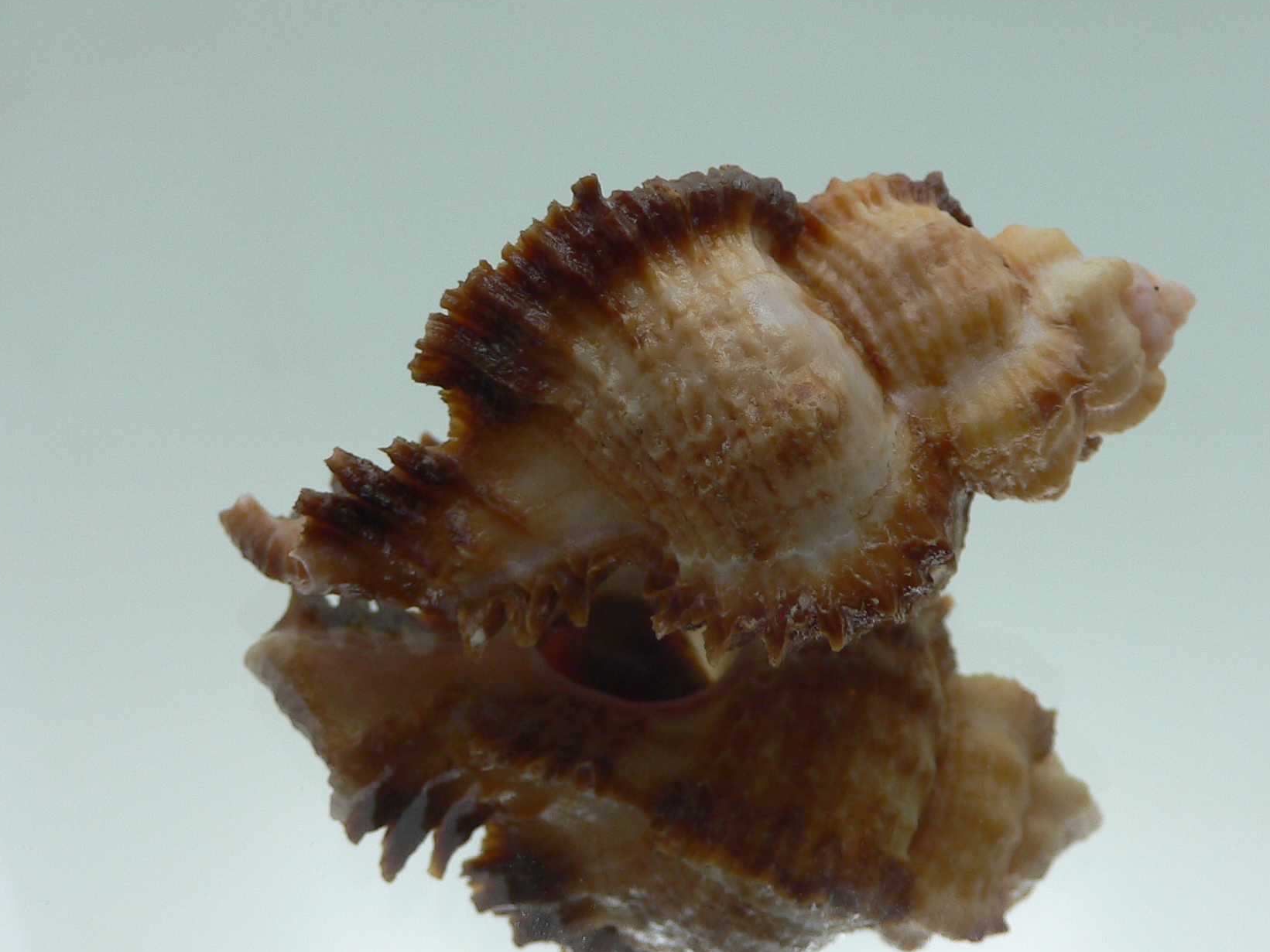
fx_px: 1578
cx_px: 693
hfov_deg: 43.8
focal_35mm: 43
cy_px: 500
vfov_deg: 33.6
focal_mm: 4.6
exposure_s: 1/60
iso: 80
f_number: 2.8
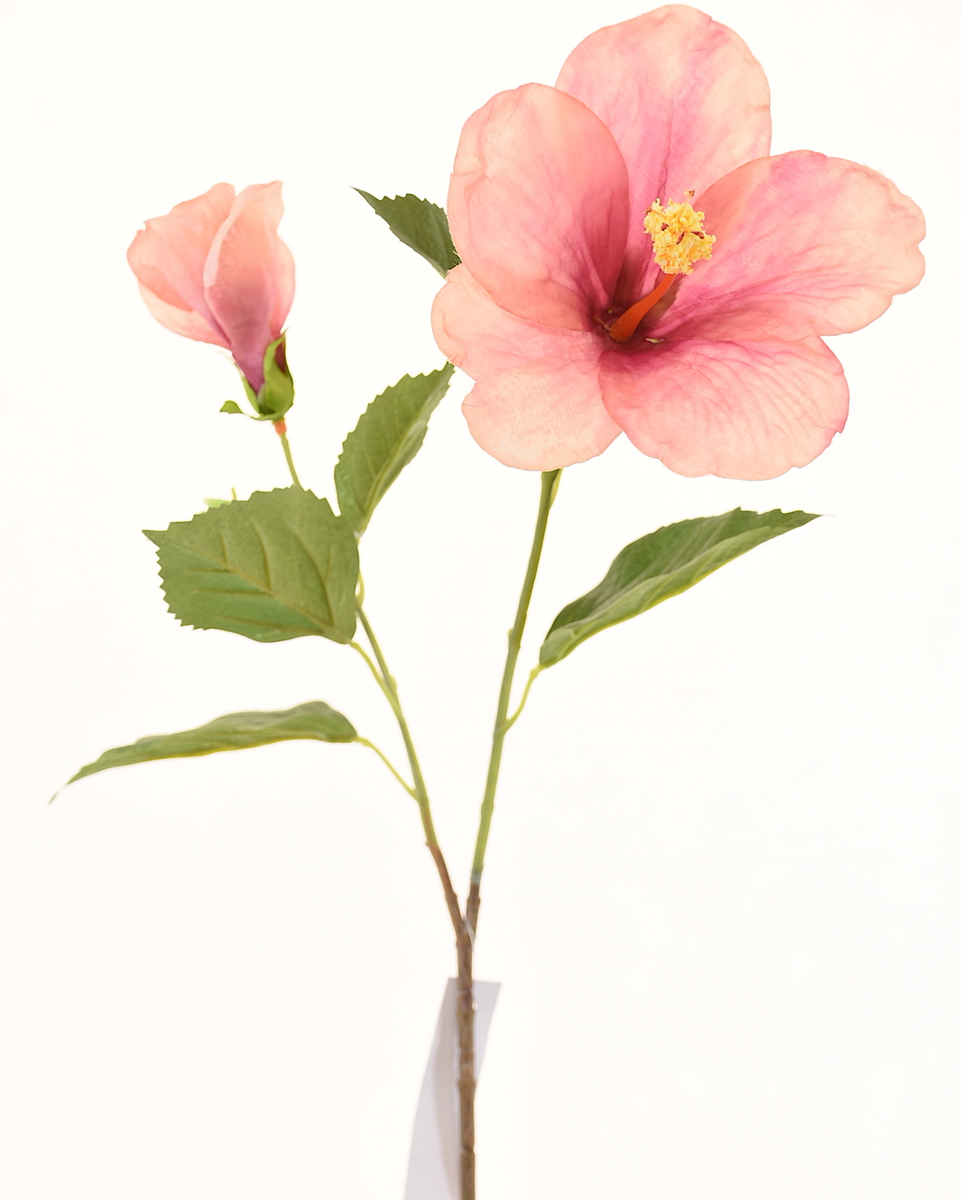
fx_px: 3733
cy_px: 657
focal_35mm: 105
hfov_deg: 14.7
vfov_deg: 18.3
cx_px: 482
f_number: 5
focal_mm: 62
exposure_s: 1/60
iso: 200
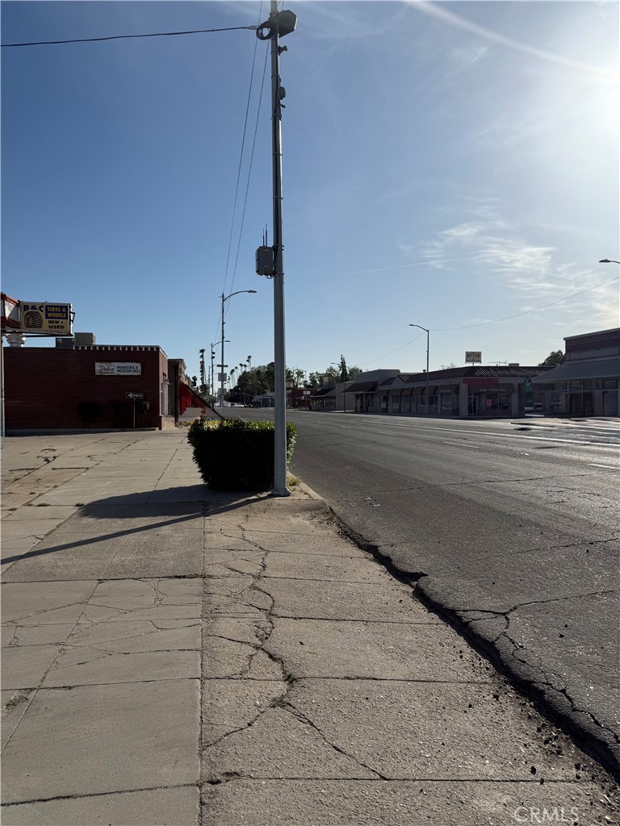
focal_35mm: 24
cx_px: 310
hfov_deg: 56.8
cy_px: 413
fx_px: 573
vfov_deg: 71.6
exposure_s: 1/10309
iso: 80
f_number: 1.78
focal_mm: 6.76
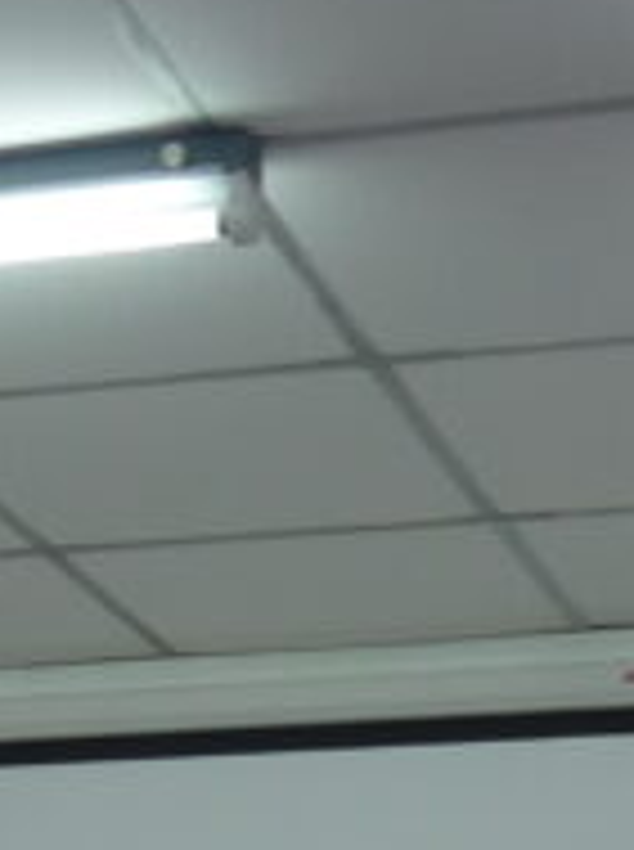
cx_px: 67
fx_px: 3430
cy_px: 1210
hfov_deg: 10.5
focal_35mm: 140
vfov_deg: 13.4
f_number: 2.8
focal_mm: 5.5
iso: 100
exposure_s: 1/30
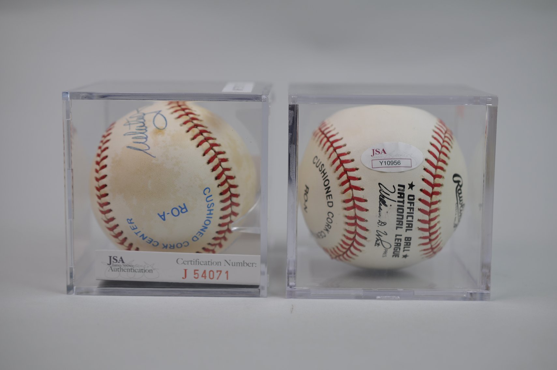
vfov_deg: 22.6
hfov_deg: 33.4
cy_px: 185
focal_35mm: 60
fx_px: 927
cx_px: 278
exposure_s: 1/60
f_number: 4
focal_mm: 40
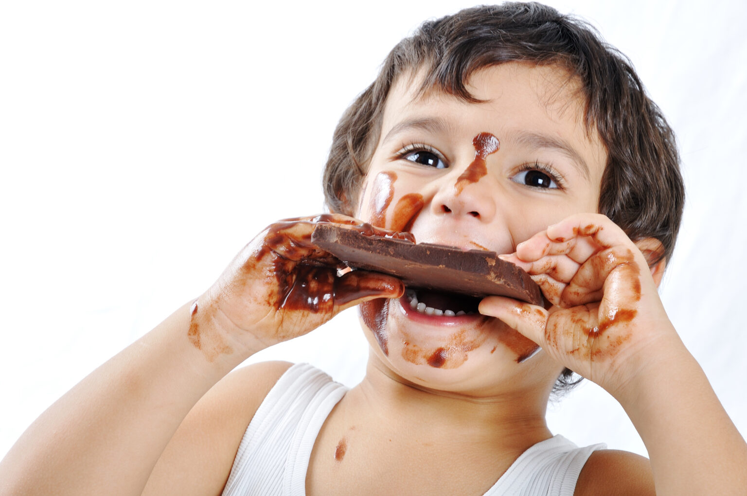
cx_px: 374
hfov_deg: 14.0
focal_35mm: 147
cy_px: 248
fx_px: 3046
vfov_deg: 9.3
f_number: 13
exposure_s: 1/125
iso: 200
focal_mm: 98
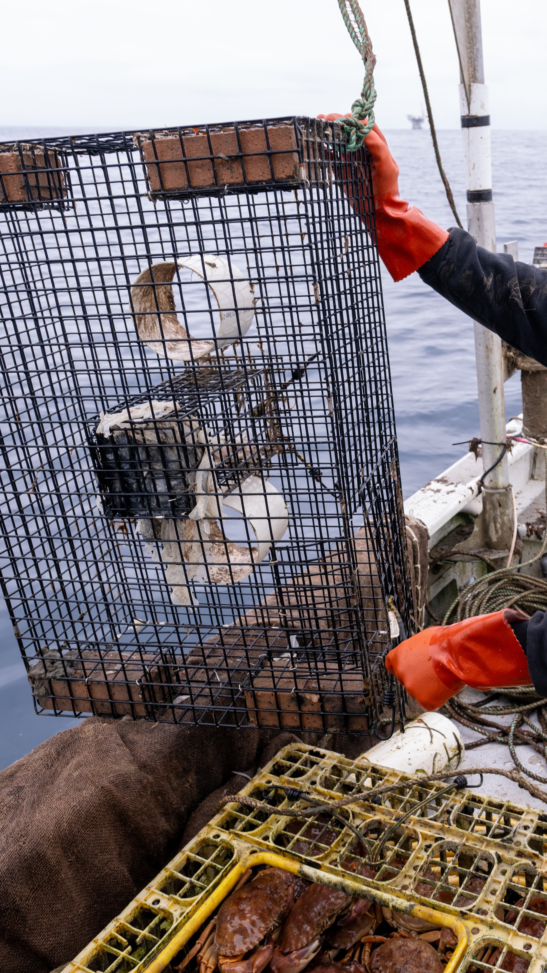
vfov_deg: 61.0
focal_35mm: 32
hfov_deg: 35.1
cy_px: 482
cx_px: 464
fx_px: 825
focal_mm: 20
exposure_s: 1/125
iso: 400
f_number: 4.5
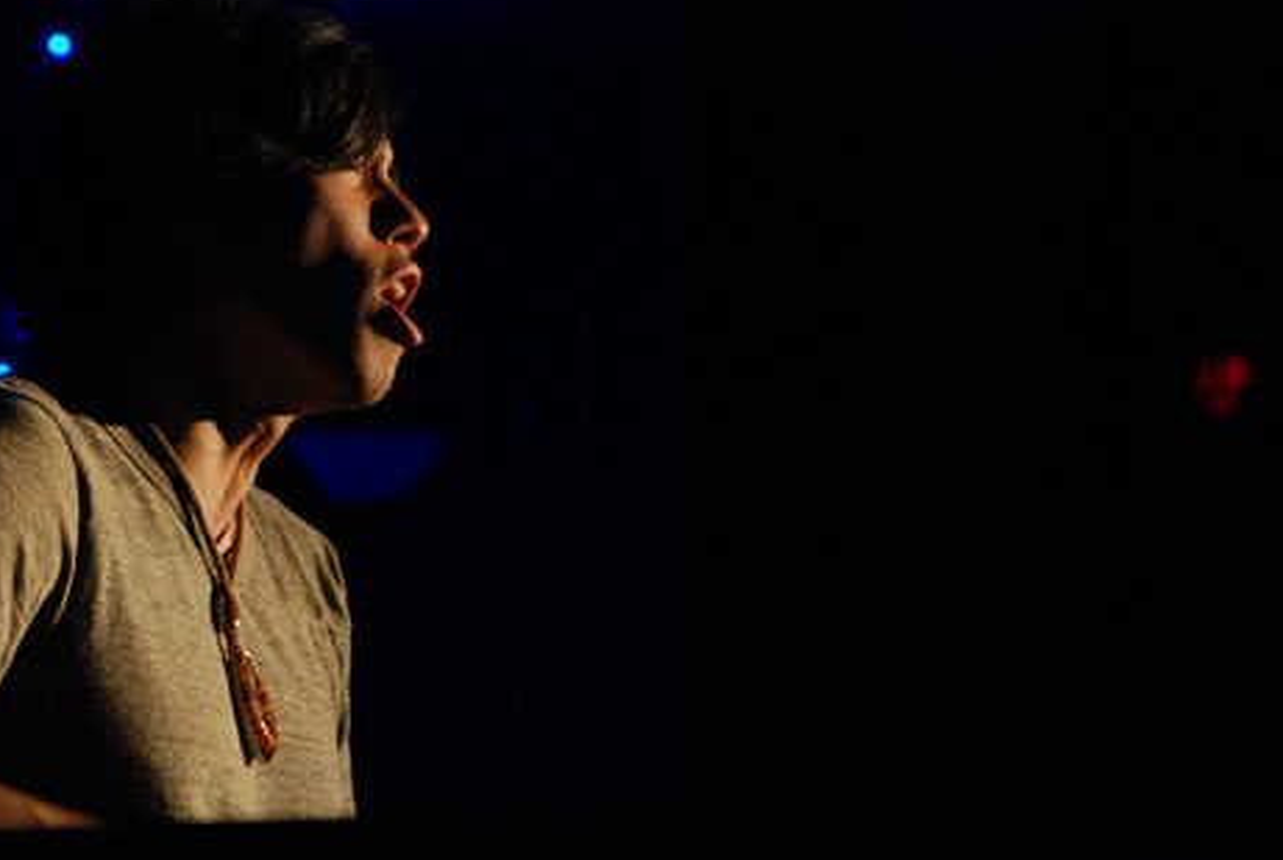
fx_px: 4069
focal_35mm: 114
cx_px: 623
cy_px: 423
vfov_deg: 12.1
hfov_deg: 17.9
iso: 800
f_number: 4
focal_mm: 70
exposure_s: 1/40
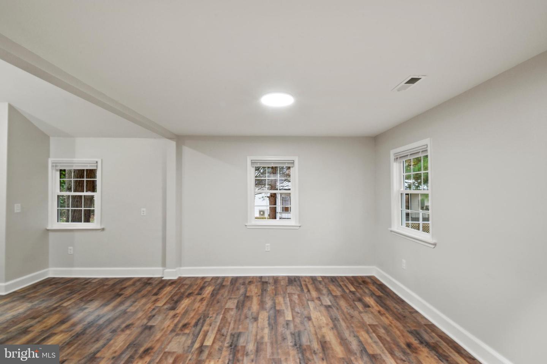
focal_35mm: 15
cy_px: 182
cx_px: 274
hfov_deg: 100.4
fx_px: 228
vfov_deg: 77.3
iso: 100
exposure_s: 8
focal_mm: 10
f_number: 22
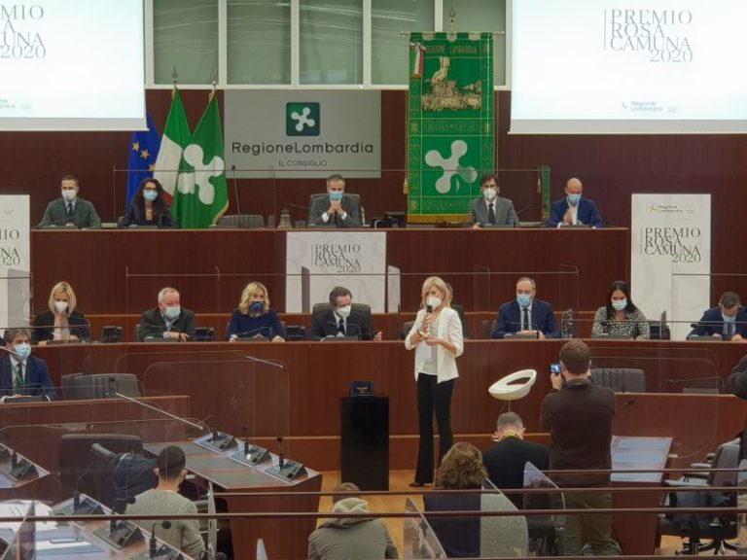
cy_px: 280
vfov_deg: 28.0
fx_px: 1122
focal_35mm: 52
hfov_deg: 36.8
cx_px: 374
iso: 80
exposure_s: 1/33
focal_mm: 6
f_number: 2.4
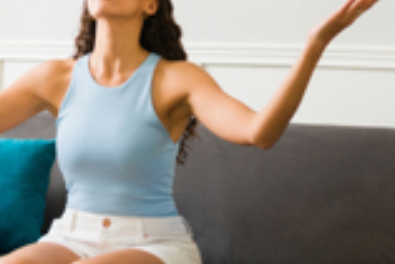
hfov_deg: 20.1
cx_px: 133
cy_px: 19
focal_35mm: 101
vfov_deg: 13.4
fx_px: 1109
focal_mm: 35
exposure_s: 1/160
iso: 320
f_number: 1.8
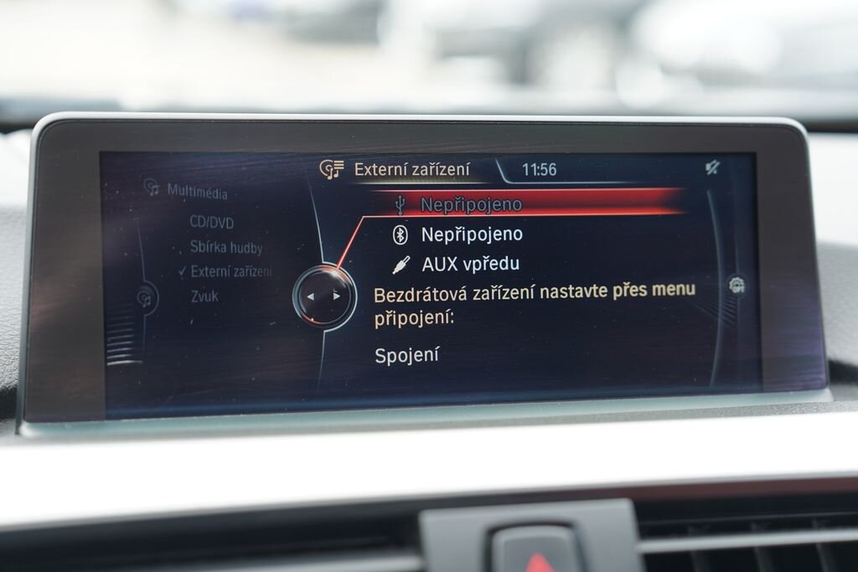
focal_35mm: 50
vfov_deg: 27.0
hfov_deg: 39.6
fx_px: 1192
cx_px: 429
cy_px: 286
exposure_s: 1/60
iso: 100
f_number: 3.2
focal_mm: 50
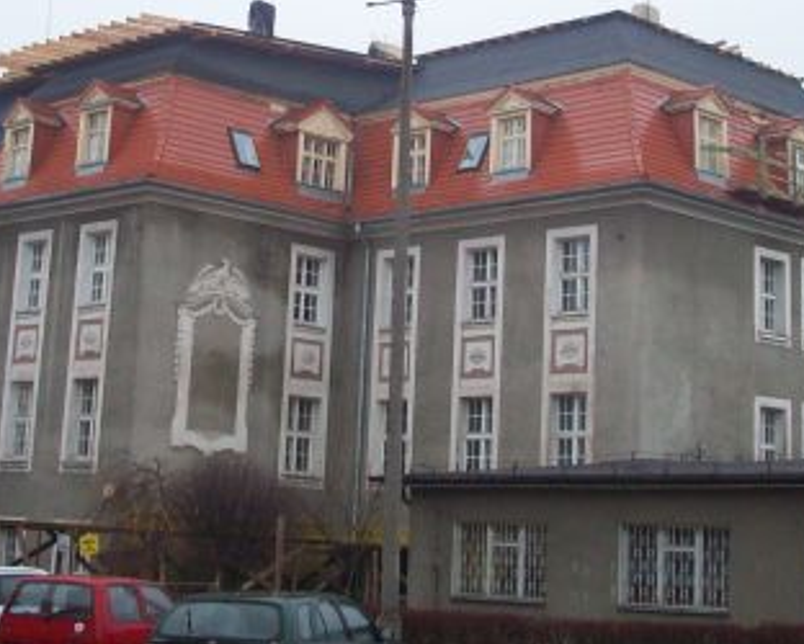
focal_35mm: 74
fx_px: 1762
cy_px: 36
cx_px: 425
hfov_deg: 25.7
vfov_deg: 20.2
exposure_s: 1/64
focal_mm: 6.2
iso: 110
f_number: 2.8
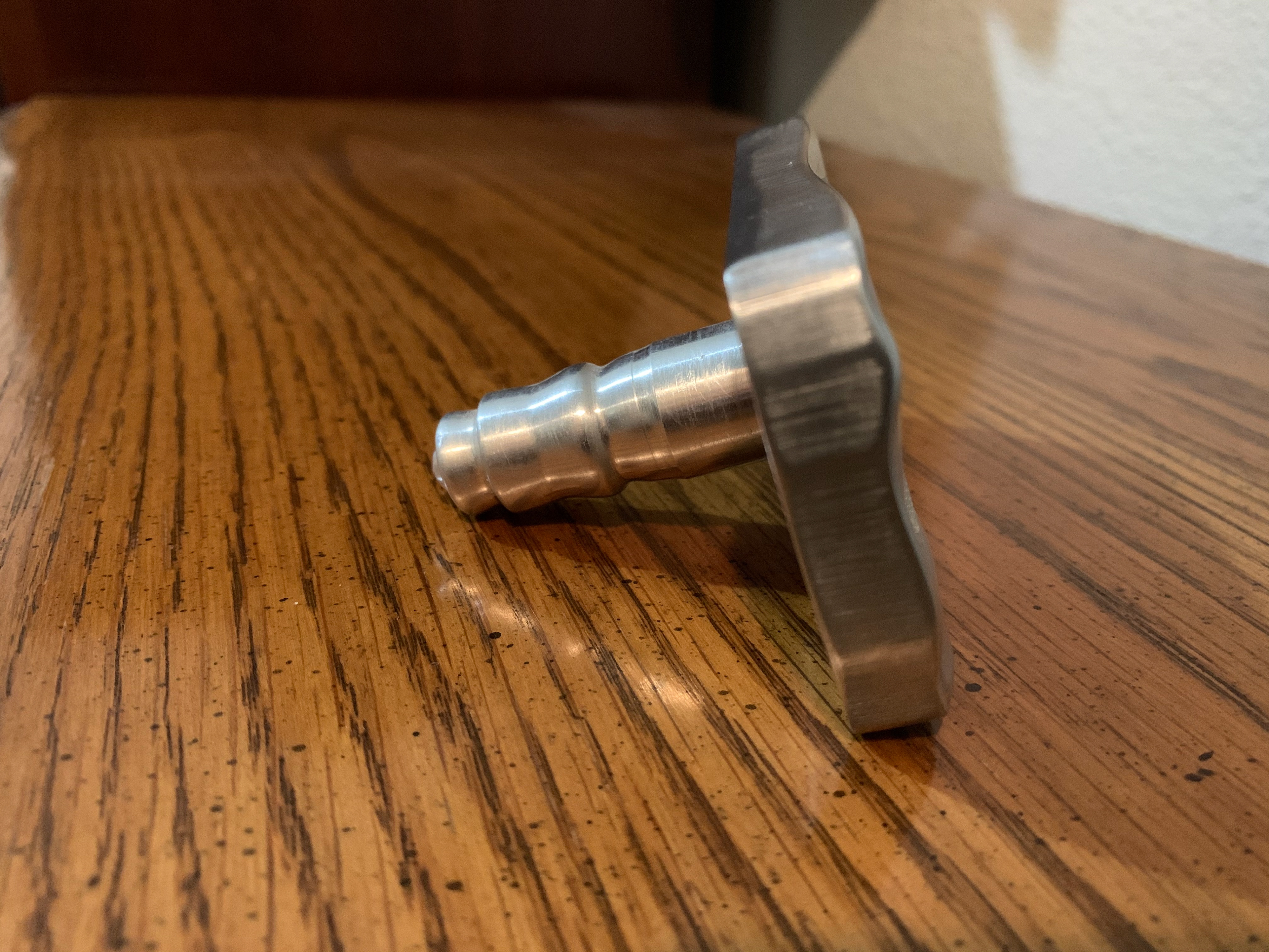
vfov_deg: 53.1
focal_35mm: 26
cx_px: 634
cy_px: 476
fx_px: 953
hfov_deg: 67.3
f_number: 1.8
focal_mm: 4.25
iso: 800
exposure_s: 1/24
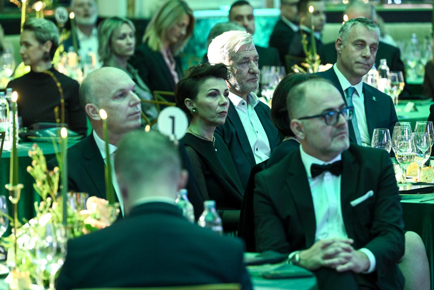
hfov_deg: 11.1
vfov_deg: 7.4
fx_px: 2230
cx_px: 217
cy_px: 145
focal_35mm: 185
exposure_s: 1/40
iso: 4000
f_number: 4
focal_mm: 185
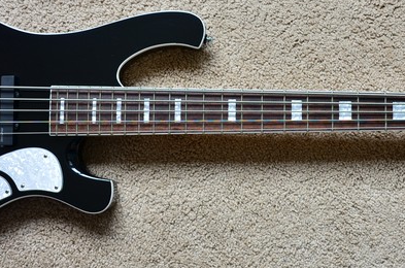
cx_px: 260
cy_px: 112
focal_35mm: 57
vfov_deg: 23.6
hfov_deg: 34.9
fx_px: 640
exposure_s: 1/40
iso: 100
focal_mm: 18.5
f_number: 3.2
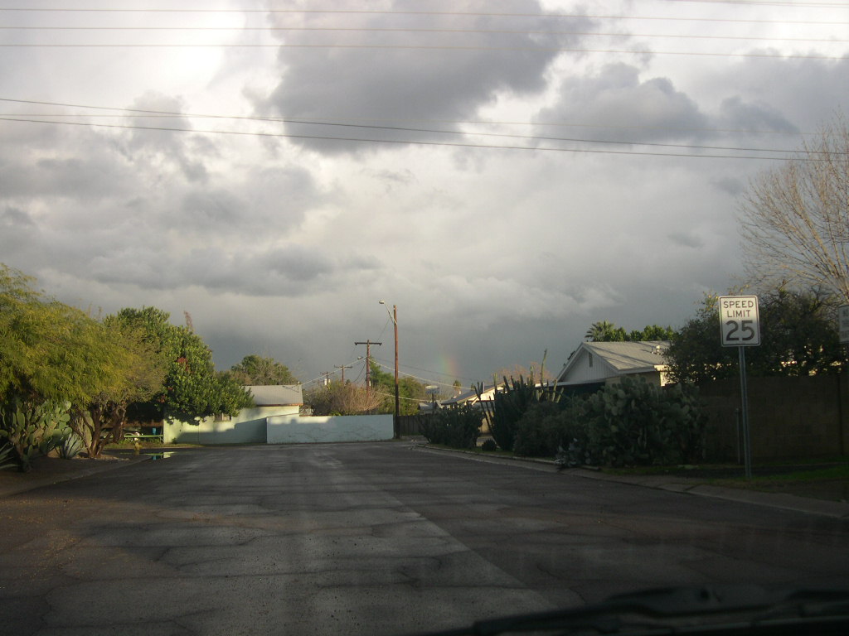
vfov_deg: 37.7
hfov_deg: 49.0
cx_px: 424
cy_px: 318
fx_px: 932
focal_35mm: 38
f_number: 2.8
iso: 100
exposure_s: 1/525
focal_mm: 8
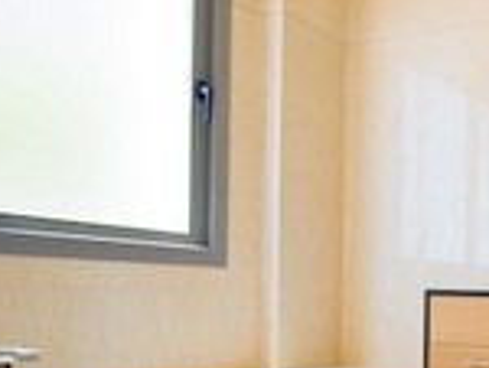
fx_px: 608
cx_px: 626
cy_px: 306
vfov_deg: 32.5
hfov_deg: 33.1
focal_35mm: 43
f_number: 2.8
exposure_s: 1/250
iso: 200
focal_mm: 14
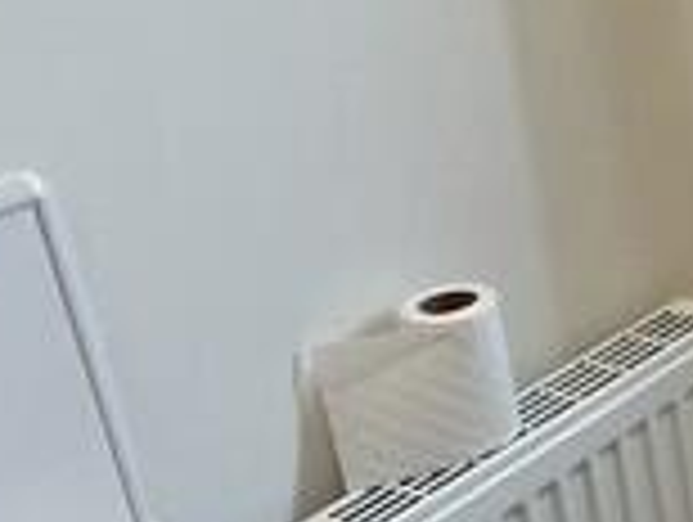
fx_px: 1865
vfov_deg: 15.7
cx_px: 1084
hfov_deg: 18.3
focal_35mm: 93
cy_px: 486
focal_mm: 2.22
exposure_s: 1/100
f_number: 2.2
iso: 125
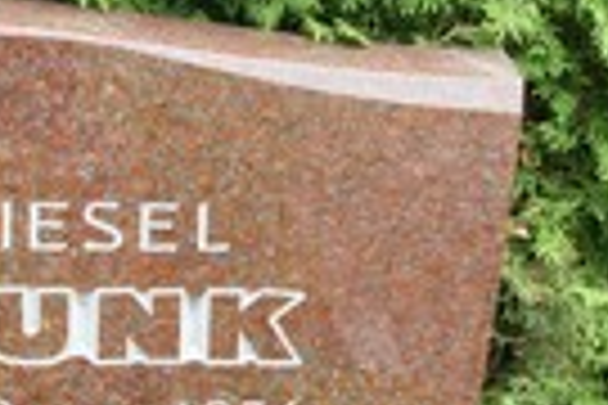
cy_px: 261
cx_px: 140
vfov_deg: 9.2
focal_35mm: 149
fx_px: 2511
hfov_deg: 13.7
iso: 800
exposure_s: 1/250
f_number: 5
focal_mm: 29
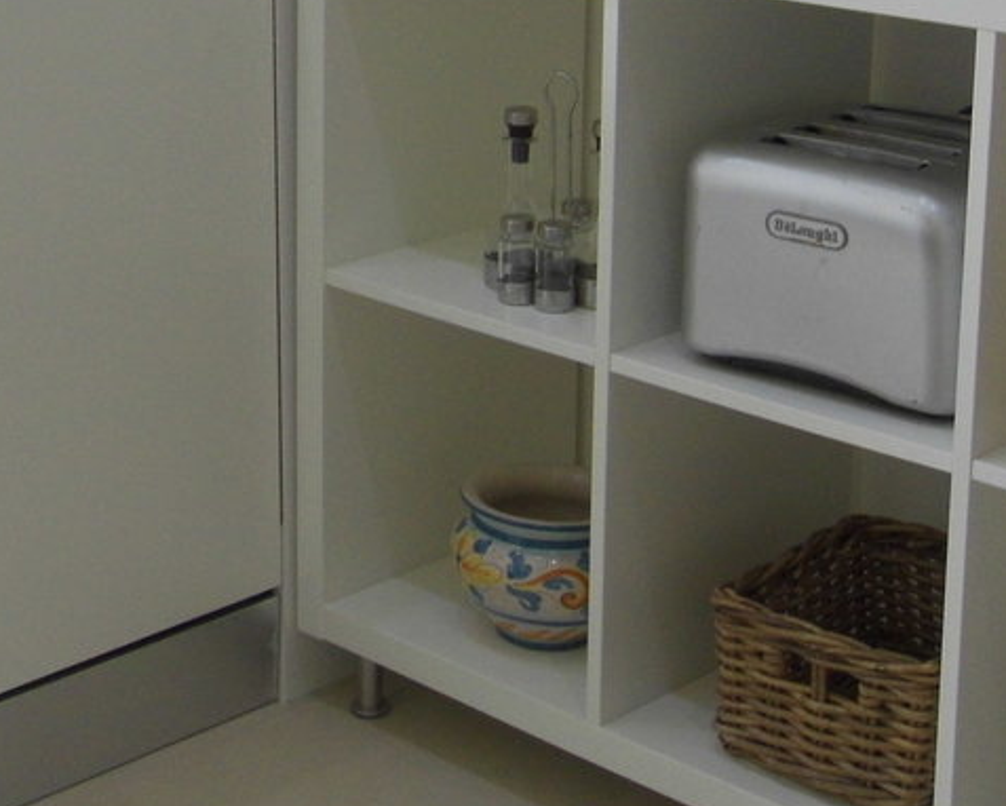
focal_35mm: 81
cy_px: 74
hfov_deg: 23.1
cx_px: 141
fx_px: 2413
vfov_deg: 18.6
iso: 100
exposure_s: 1/60
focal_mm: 5.8
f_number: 3.2
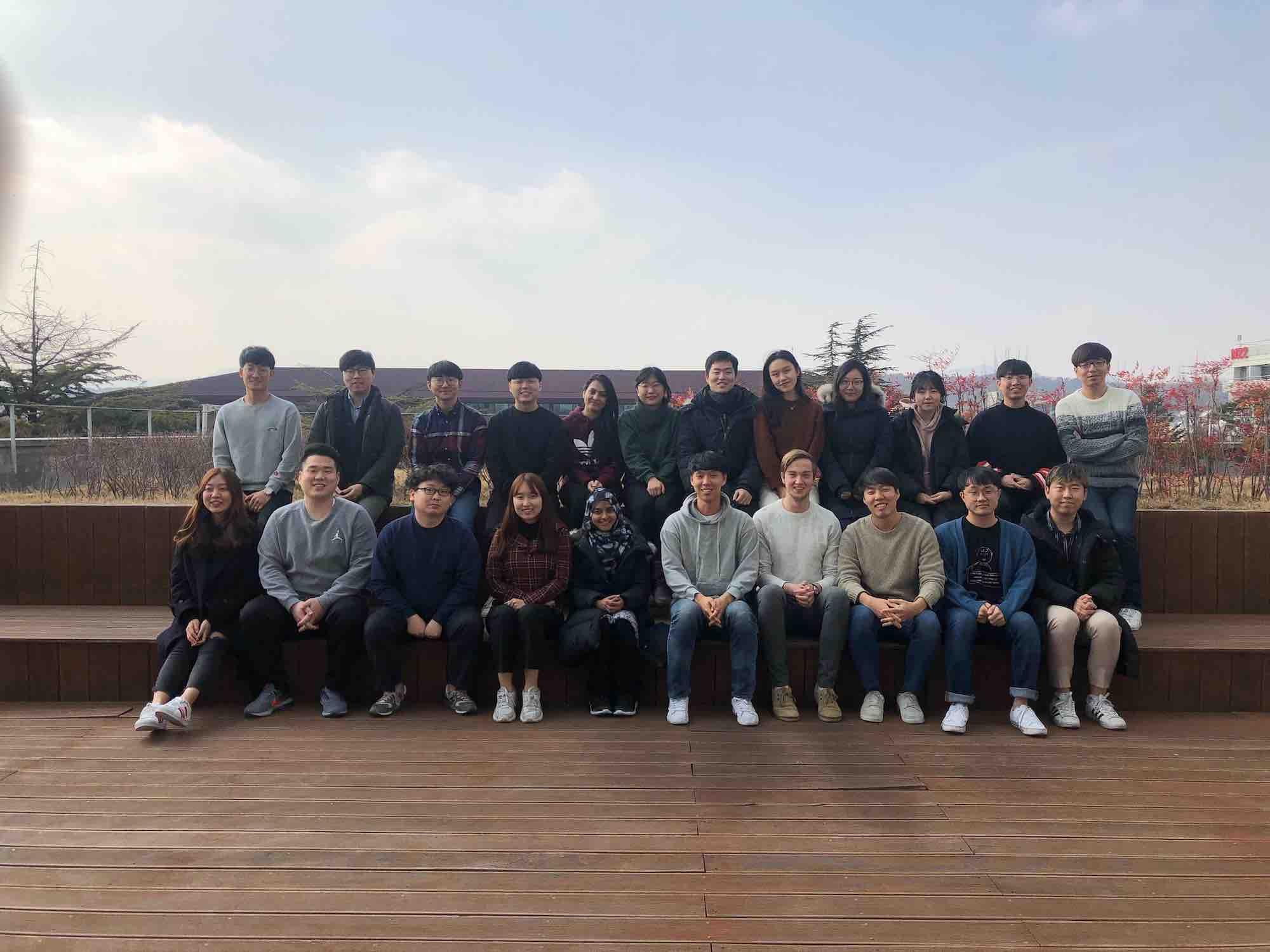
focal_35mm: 28
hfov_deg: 63.4
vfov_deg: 49.7
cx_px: 635
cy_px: 476
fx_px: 1027
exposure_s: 1/2667
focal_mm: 4
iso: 20
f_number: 1.8
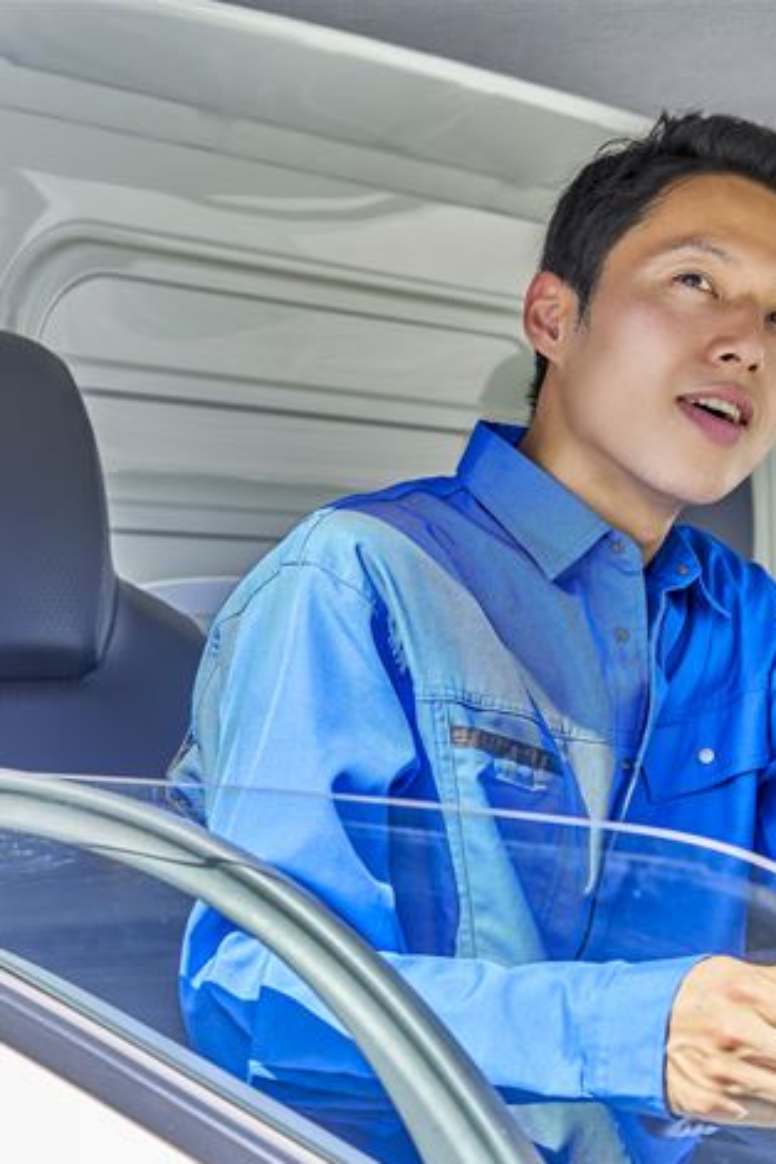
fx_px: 2716
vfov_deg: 24.2
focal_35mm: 84
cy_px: 591
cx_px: 494
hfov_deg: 16.2
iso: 100
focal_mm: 55
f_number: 4.5
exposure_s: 1/250
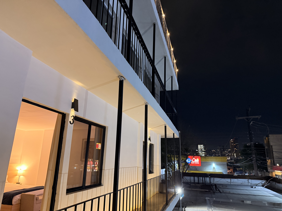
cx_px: 141
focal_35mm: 24
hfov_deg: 71.6
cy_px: 106
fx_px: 196
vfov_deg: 56.8
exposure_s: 1/40
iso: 800
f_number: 1.78
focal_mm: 6.76
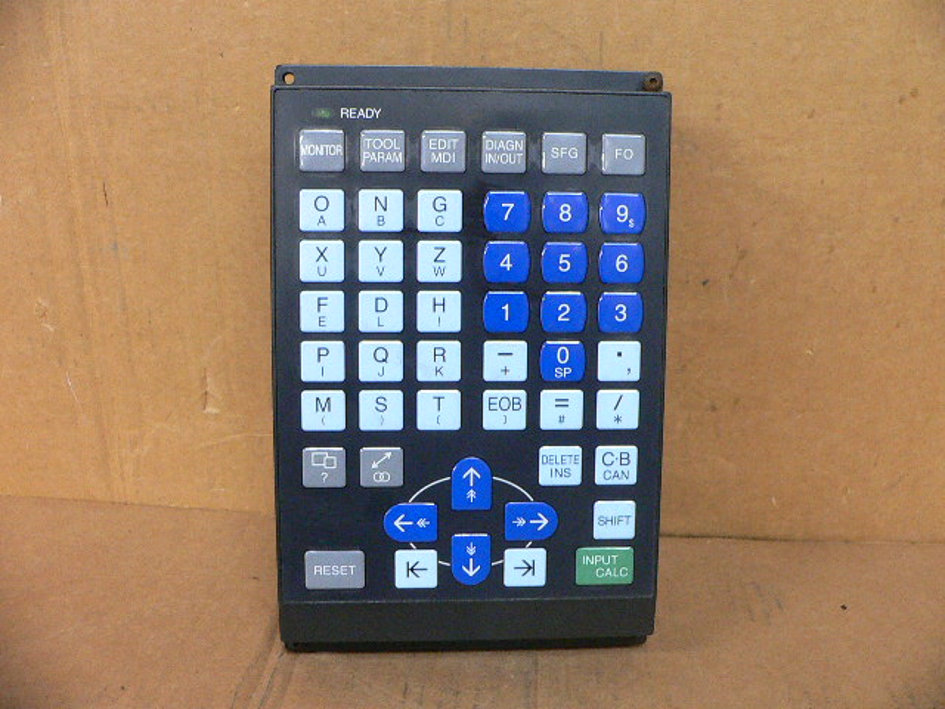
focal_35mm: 36
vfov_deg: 39.7
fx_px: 983
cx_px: 472
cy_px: 354
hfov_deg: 51.4
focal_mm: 4.8
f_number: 2.8
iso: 200
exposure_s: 1/13
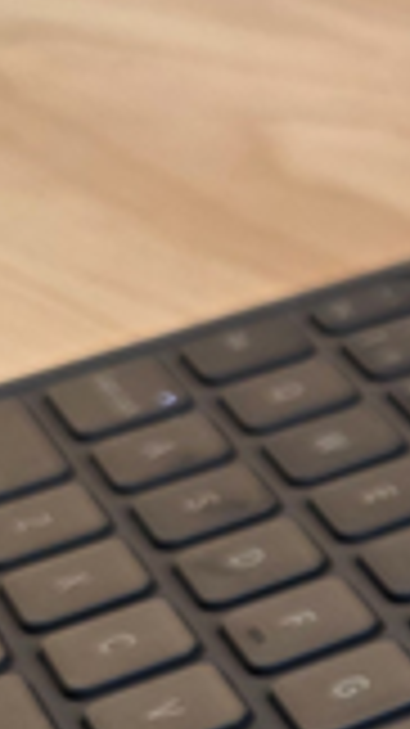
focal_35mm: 145
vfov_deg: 14.8
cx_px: 1334
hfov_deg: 7.2
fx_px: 2805
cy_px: 484
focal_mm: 6.3
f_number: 1.7
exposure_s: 1/100
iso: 160
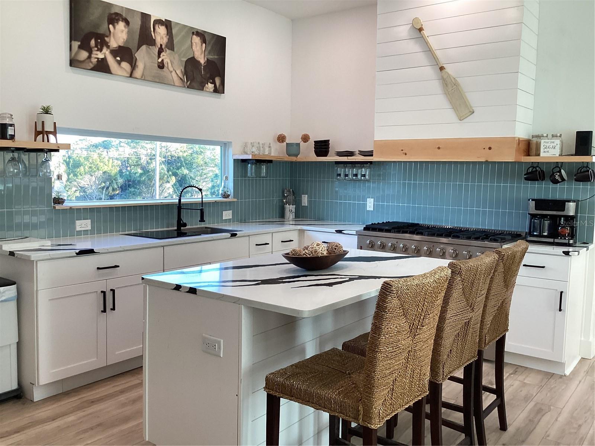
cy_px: 223
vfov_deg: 45.4
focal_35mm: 31
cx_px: 298
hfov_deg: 58.4
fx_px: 533
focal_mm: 3.3
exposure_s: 1/120
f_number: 2.4
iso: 80
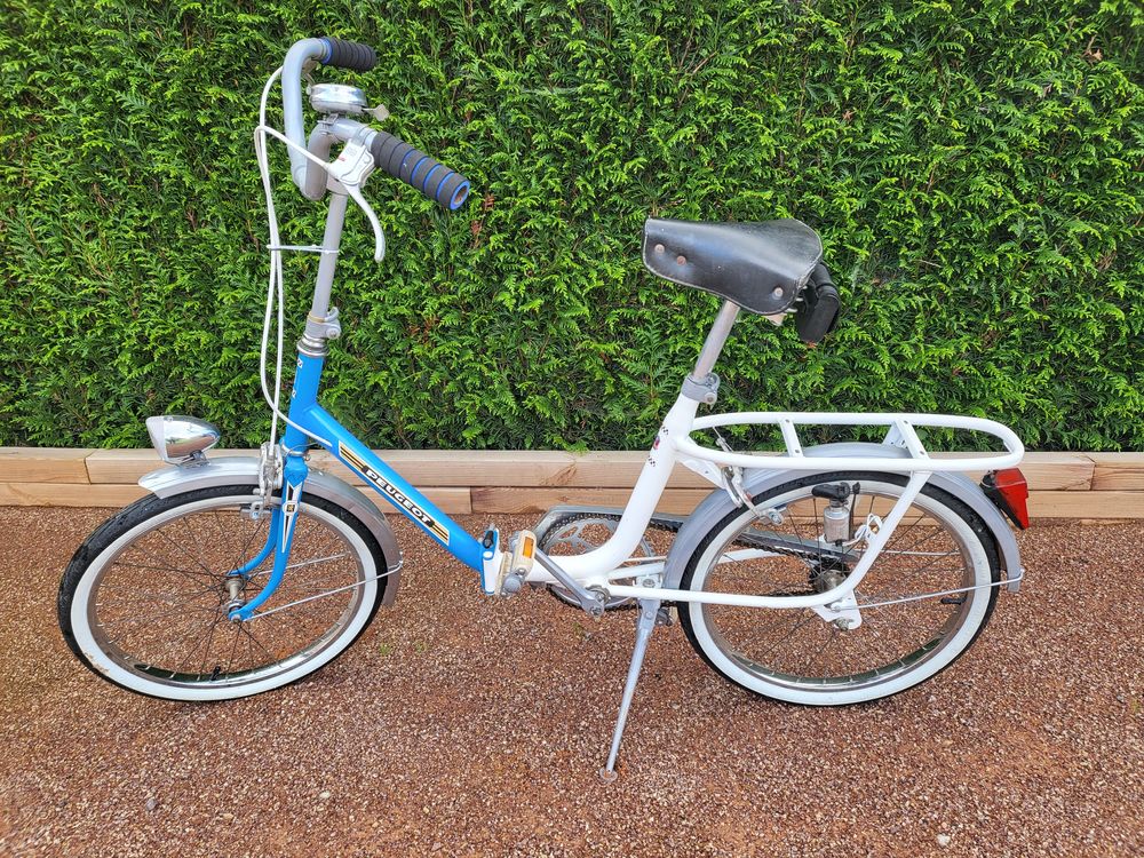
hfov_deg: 67.3
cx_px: 572
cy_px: 429
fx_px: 859
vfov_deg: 53.1
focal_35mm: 26
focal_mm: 4.25
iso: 50
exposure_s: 1/168
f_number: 1.8
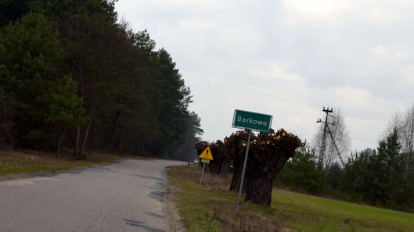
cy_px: 36
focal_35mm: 57
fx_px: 625
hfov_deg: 36.6
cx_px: 207
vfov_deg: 20.7
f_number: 3.8
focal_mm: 24
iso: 200
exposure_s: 1/1600
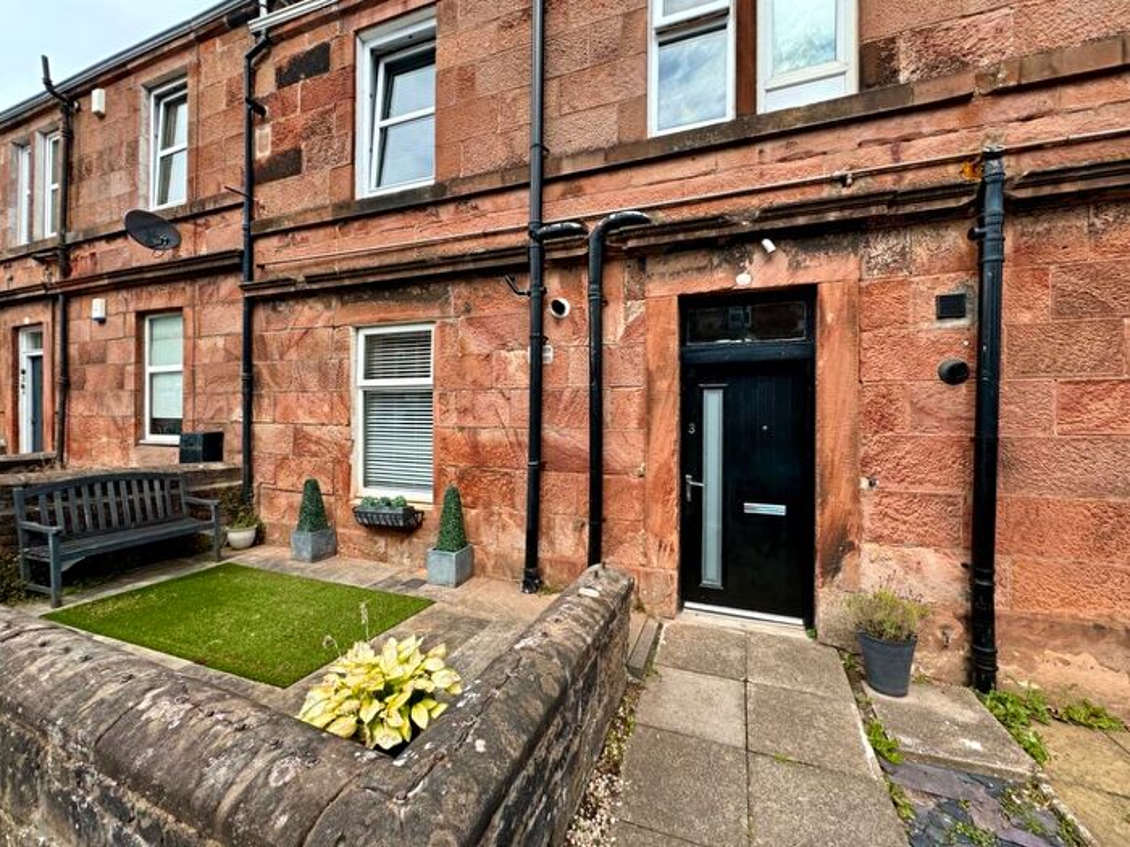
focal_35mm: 14
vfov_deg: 85.7
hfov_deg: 102.1
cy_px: 424
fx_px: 457
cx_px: 565
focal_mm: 2.22
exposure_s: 1/518
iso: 40
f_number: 2.2
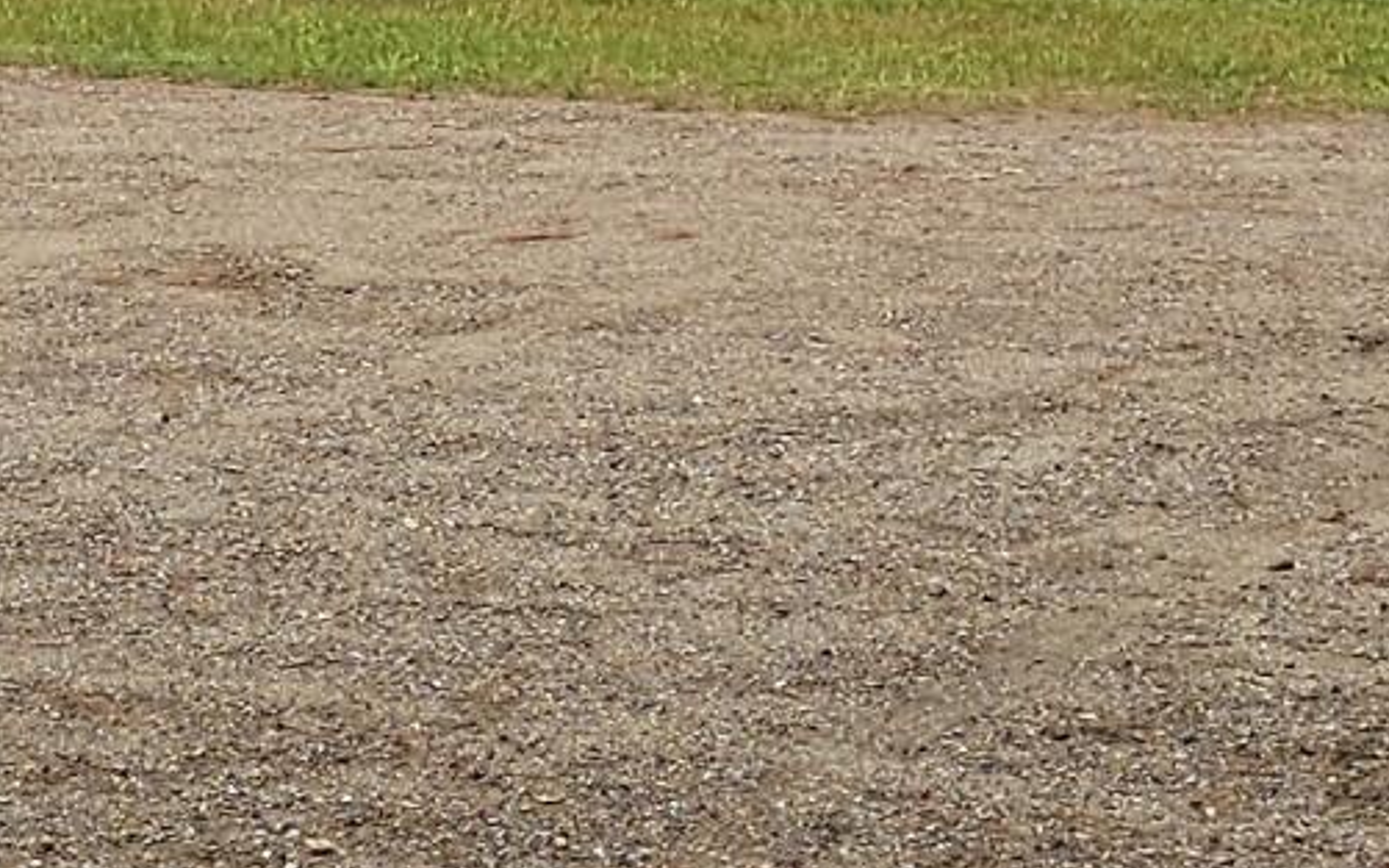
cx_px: 244
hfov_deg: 14.2
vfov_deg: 8.8
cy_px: -322
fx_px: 5526
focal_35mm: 146
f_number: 1.7
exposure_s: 1/120
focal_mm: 6.3
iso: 20
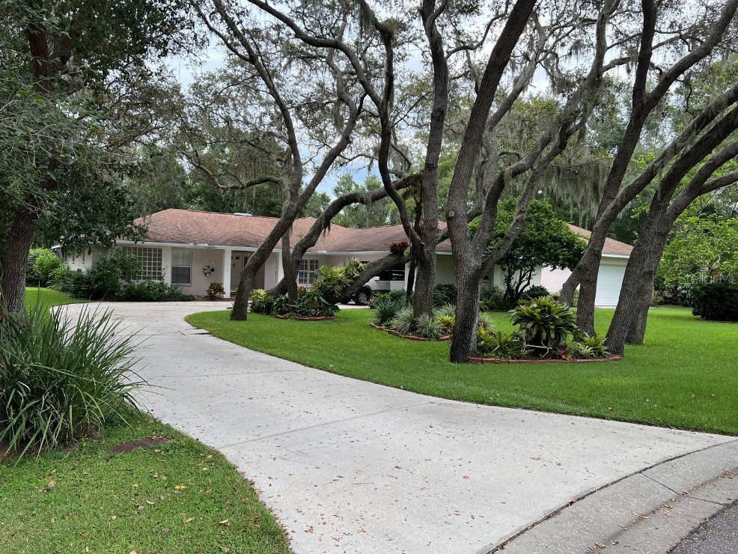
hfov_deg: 65.3
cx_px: 365
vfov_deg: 51.4
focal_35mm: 27
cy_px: 278
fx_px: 576
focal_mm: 5.7
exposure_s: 1/361
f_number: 1.5
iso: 50
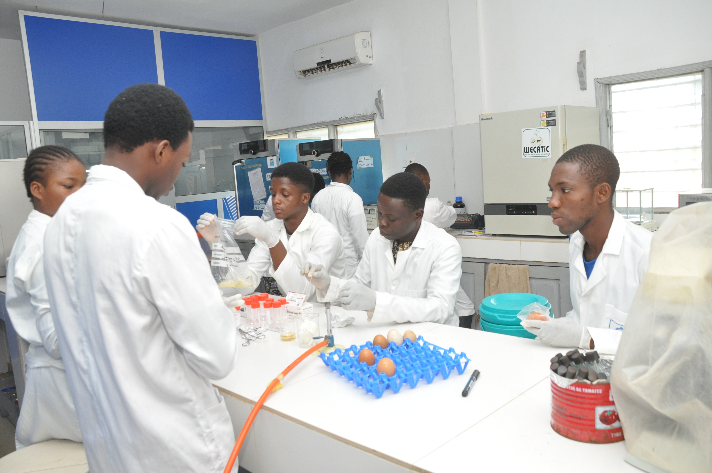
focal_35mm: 30
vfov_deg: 43.5
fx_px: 593
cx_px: 356
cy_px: 236
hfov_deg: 62.0
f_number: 5.6
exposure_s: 1/80
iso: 800
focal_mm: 20
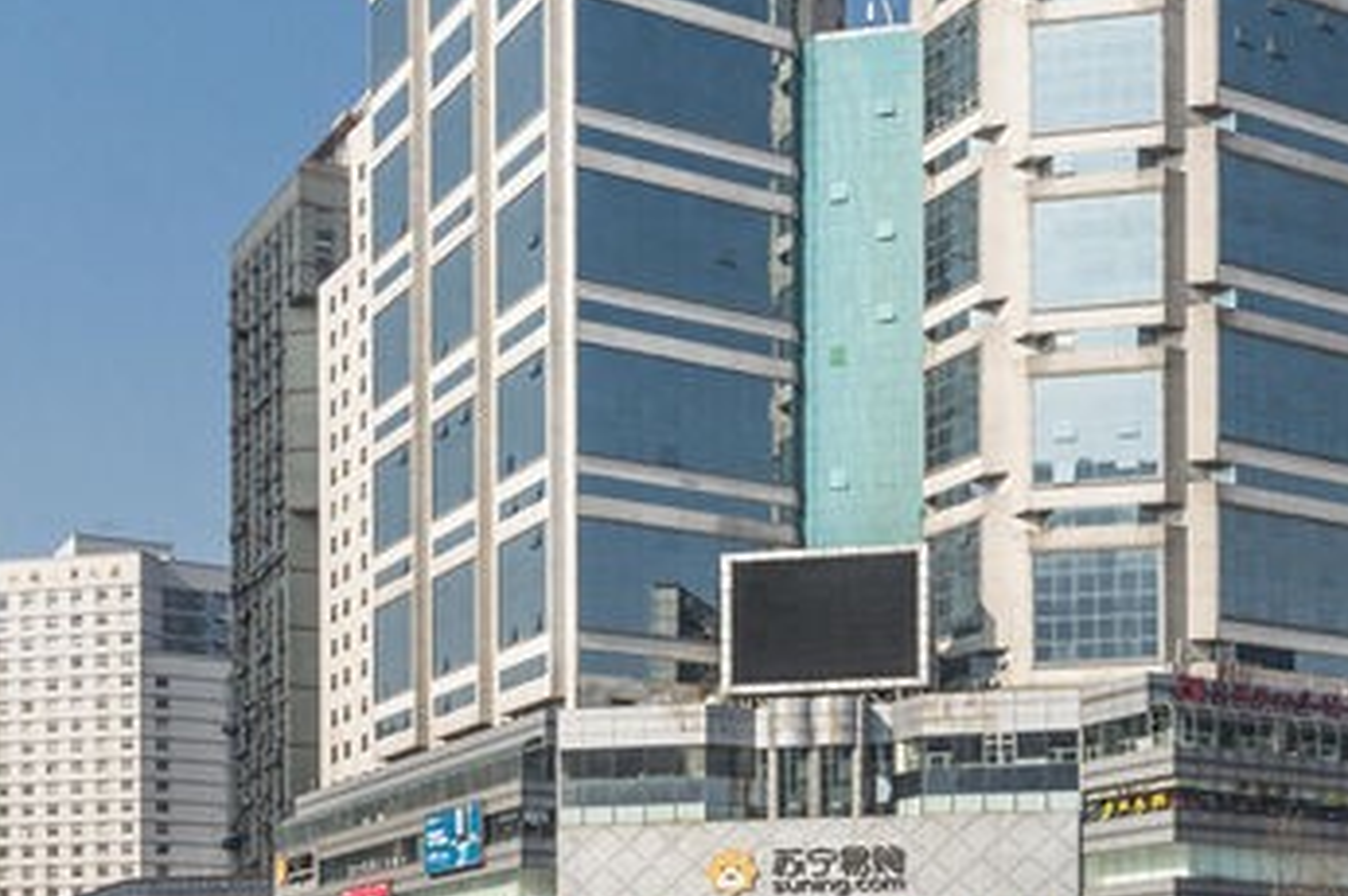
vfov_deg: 34.8
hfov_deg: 51.0
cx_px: 892
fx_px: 1384
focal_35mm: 37
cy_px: 181
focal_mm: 16
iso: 200
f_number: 8
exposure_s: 1/800
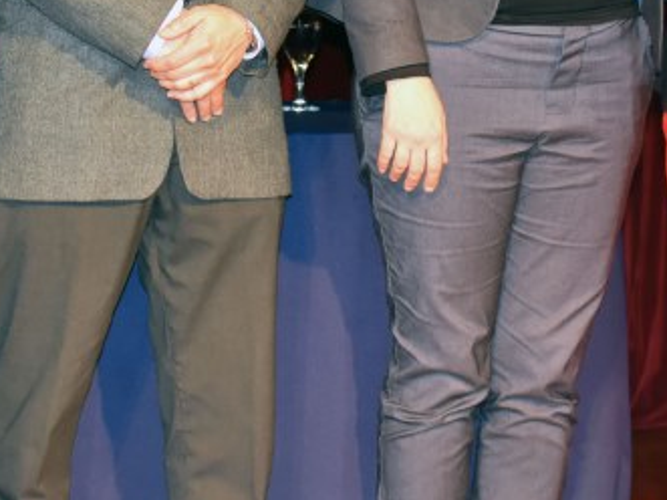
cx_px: 401
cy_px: -82
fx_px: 2581
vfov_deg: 10.9
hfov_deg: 14.7
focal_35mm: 134
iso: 800
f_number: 5
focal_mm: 30
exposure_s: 1/60
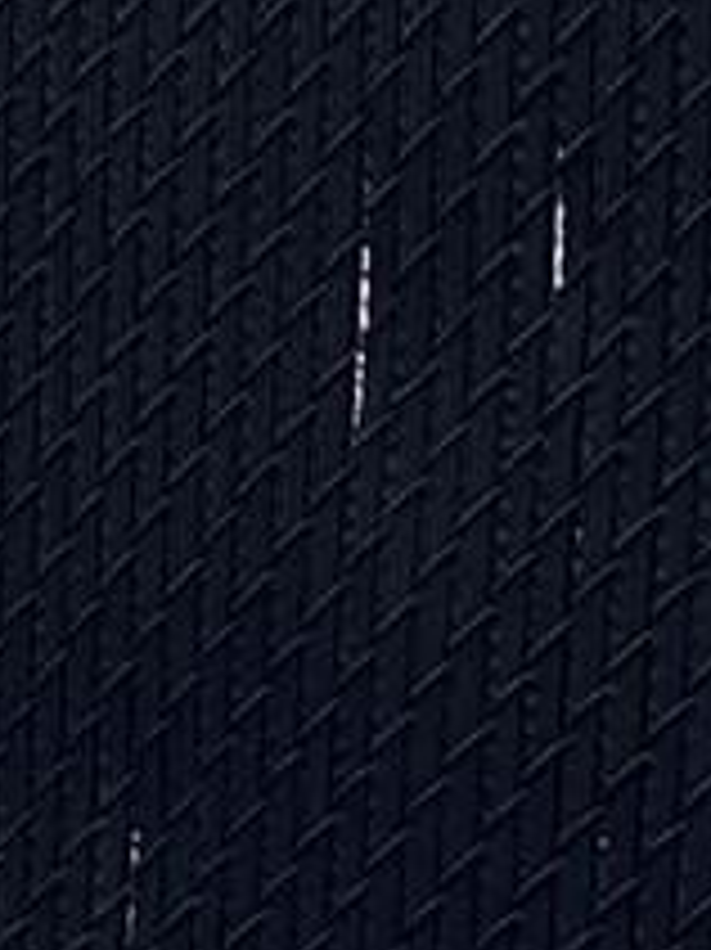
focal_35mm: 252
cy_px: 698
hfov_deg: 5.0
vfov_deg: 7.9
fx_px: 6908
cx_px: -2475
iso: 50
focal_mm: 5.96
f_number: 1.6
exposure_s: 1/400
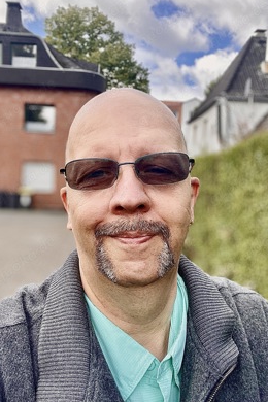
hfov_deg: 41.1
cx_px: 134
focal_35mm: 32
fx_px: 357
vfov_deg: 58.7
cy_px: 197
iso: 25
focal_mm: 2.71
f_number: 2.2
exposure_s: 1/138
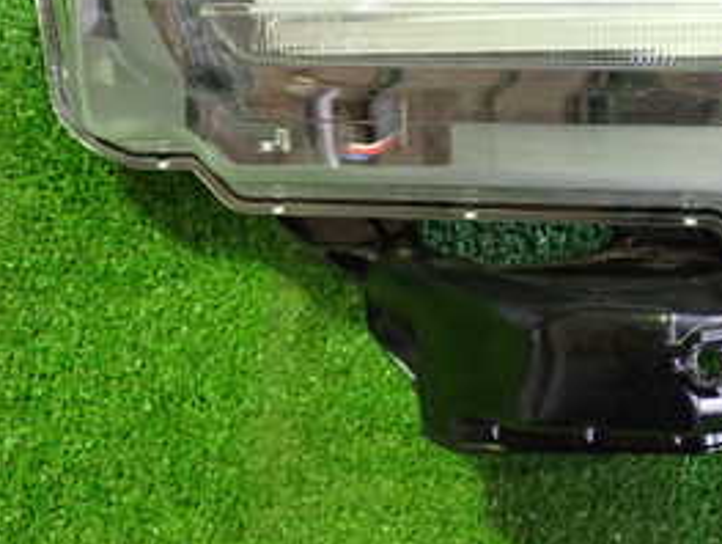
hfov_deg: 22.5
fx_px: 1713
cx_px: 796
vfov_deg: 17.9
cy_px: 113
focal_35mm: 82
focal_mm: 6.37
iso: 800
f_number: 2.5
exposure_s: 1/40
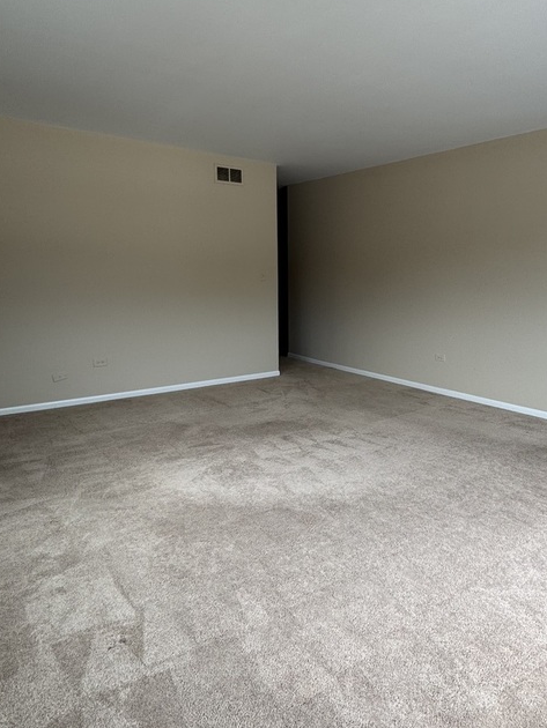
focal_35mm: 24
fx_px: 505
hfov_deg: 56.2
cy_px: 348
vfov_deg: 71.5
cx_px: 342
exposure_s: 1/99
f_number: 2.2
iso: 80
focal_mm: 2.22
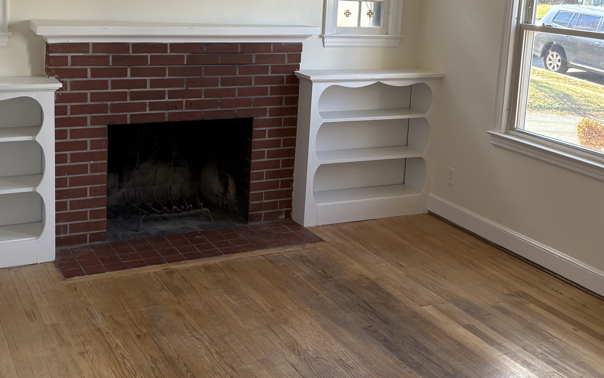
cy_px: 108
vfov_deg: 26.6
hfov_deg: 41.8
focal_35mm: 48
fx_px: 790
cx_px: 306
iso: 100
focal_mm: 5.96
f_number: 1.6
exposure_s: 1/184
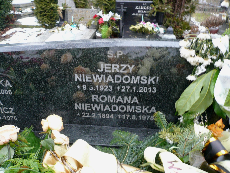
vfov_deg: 49.7
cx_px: 115
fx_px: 186
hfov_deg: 63.4
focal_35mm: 28
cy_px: 86
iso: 125
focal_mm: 4.6
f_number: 2.8
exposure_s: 1/15
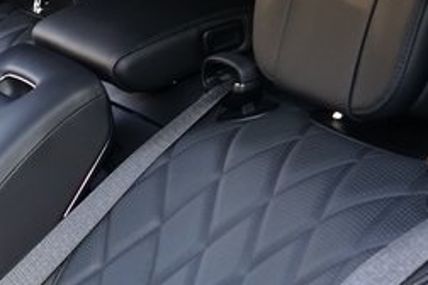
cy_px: 367
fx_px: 1498
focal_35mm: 126
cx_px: -275
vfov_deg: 10.6
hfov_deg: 14.7
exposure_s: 1/50
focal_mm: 31
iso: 1000
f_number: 6.3
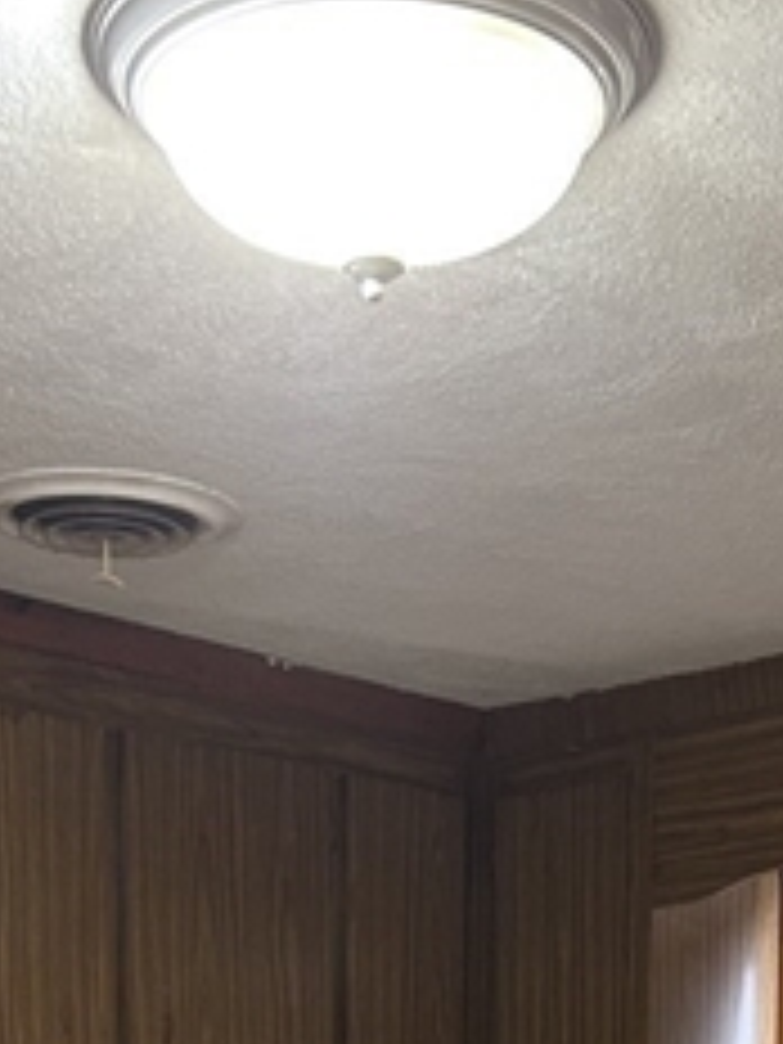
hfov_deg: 17.2
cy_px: 1652
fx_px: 2594
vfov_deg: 19.3
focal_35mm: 86
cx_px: 423
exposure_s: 1/60
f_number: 1.5
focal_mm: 5.7
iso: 250
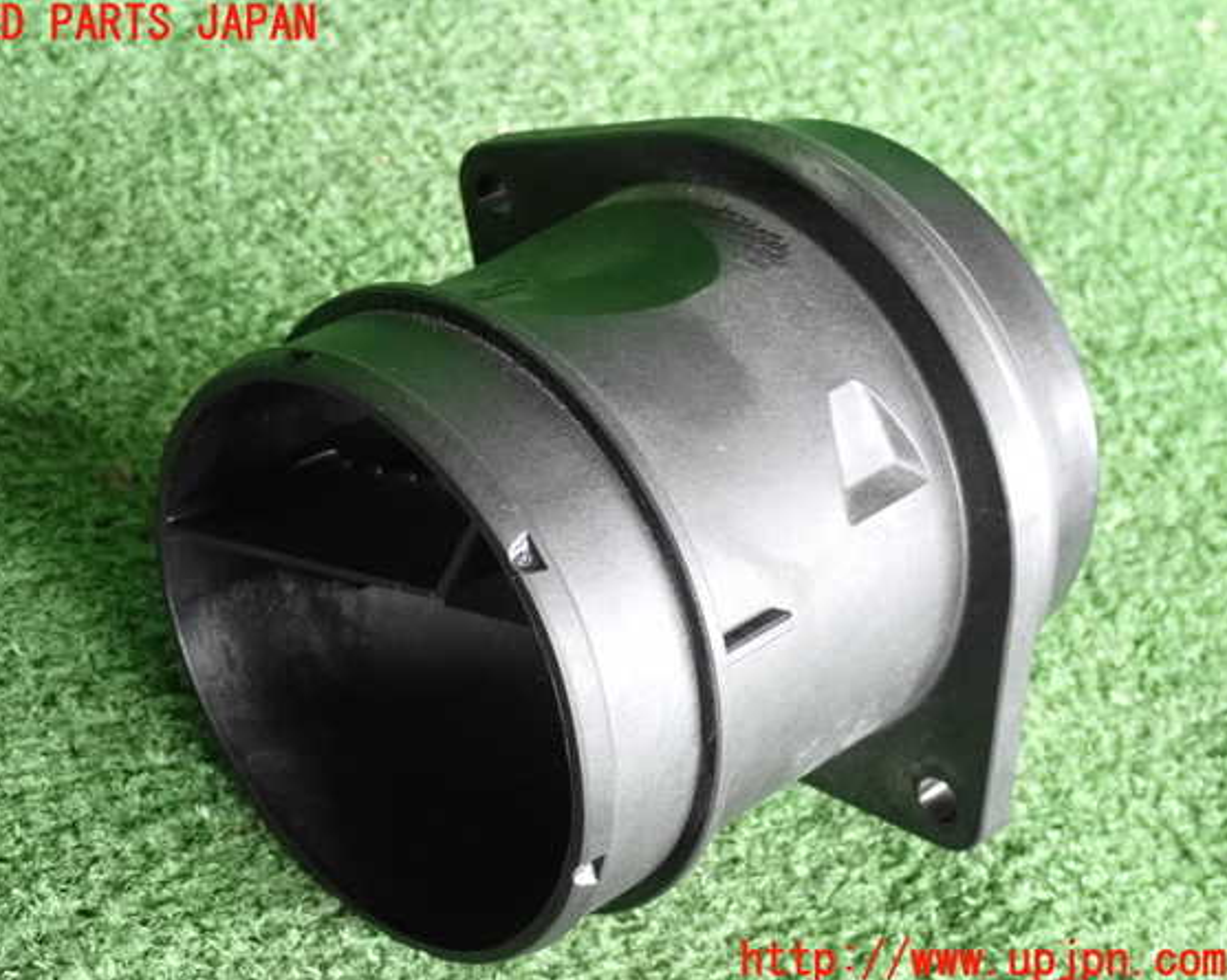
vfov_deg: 18.9
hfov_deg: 23.6
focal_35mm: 81
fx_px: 2940
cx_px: 577
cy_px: 493
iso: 1600
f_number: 4.1
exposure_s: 1/125
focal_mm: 13.65
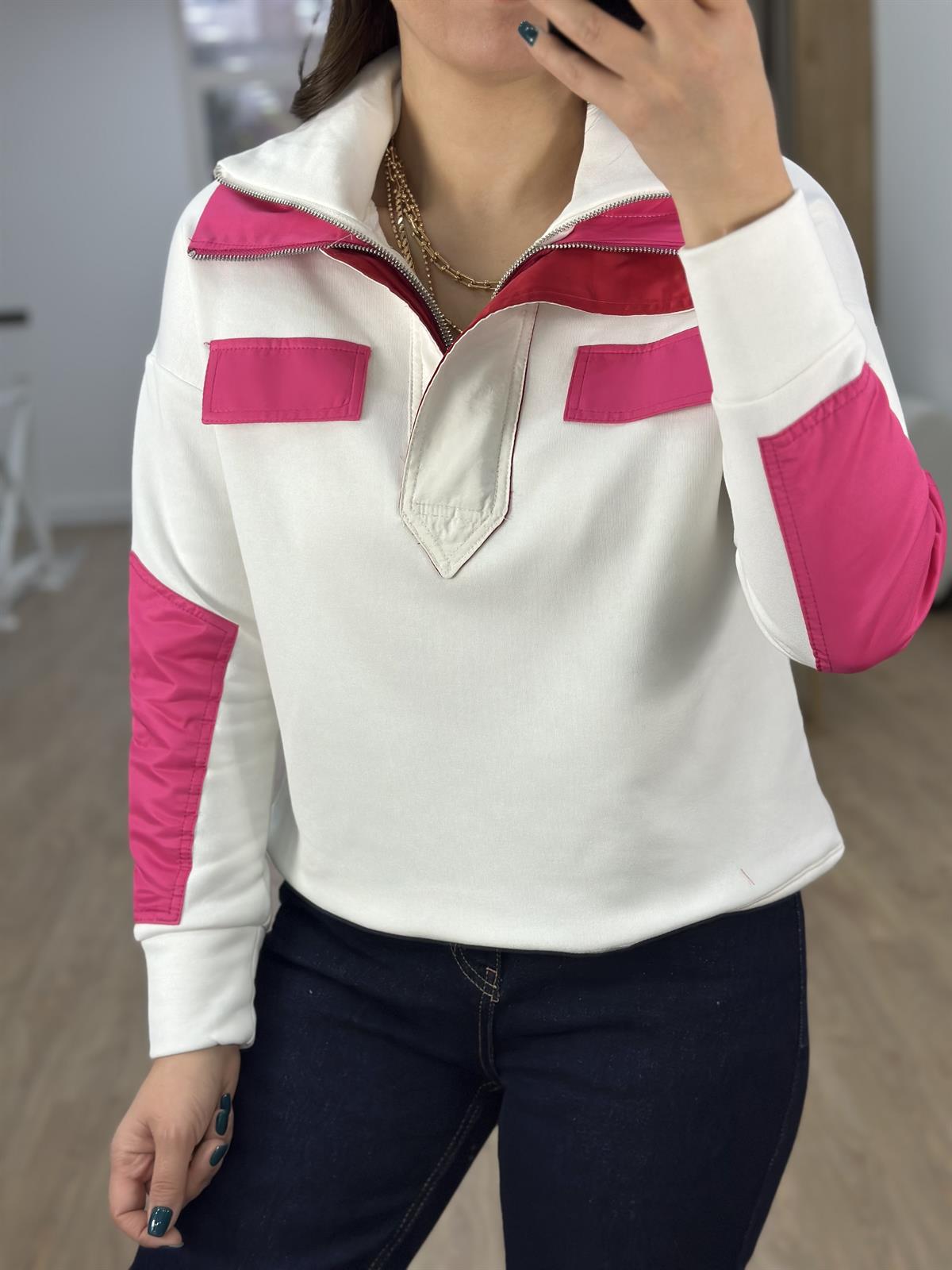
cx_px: 476
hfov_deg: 30.3
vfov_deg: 39.7
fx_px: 1760
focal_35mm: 48
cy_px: 635
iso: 80
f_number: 1.78
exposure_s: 1/342
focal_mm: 6.86
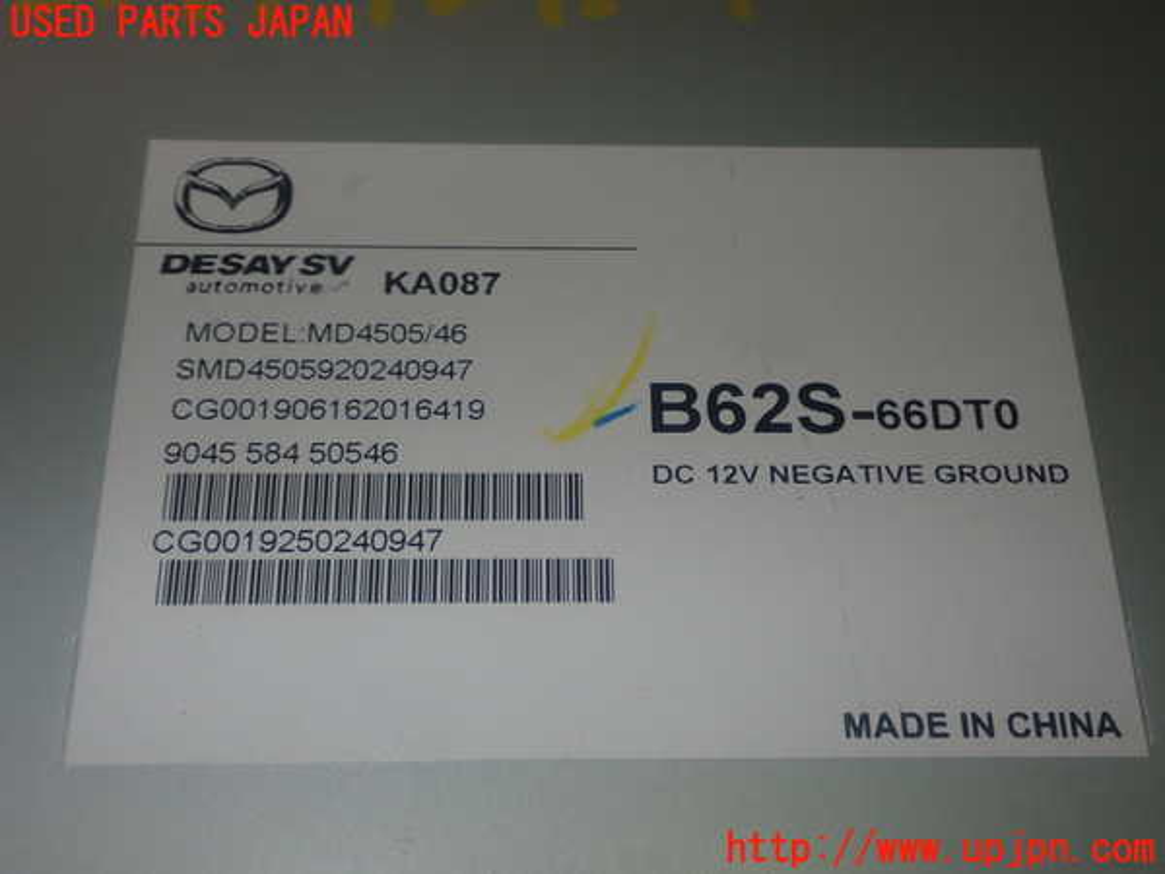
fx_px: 1582
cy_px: 437
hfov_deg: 40.4
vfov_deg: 30.9
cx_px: 582
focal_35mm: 47
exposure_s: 1/50
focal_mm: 8.4
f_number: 9
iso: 200
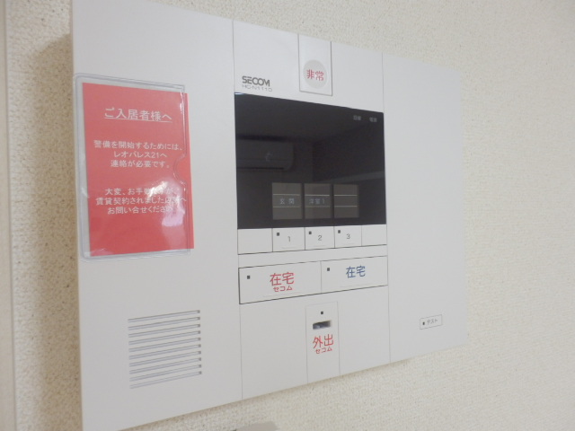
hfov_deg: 71.6
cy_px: 216
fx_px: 399
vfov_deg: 56.8
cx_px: 288
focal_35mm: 24
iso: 320
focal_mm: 4.2
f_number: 3
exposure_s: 1/30
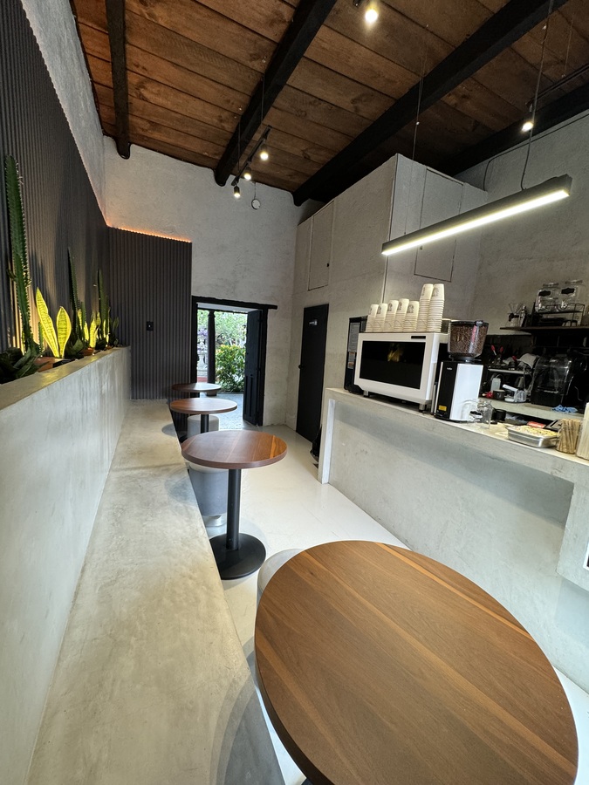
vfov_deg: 102.1
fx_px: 318
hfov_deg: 85.7
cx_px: 294
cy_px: 392
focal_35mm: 14
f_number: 2.2
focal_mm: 2.22
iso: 200
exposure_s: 1/120
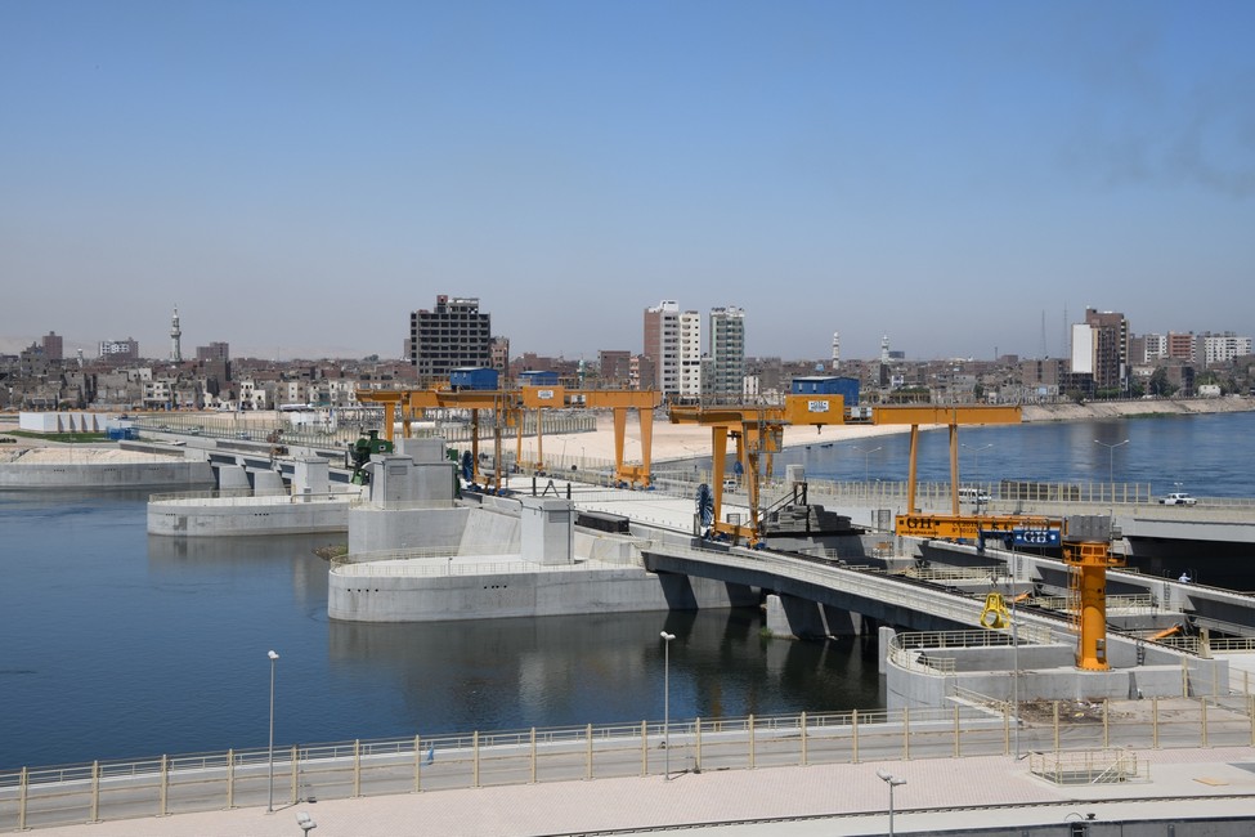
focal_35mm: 56
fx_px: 1952
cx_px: 628
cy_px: 418
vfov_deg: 24.2
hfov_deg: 35.6
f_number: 22
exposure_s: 1/125
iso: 250
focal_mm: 56
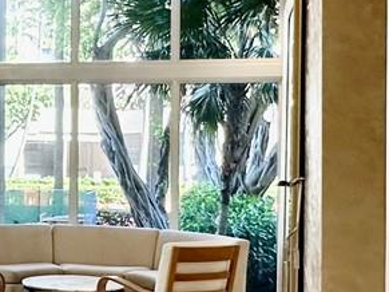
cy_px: 143
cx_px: -33
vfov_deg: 19.1
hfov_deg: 23.8
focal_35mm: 77
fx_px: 865
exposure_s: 1/120
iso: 250
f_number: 2.2
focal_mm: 2.22
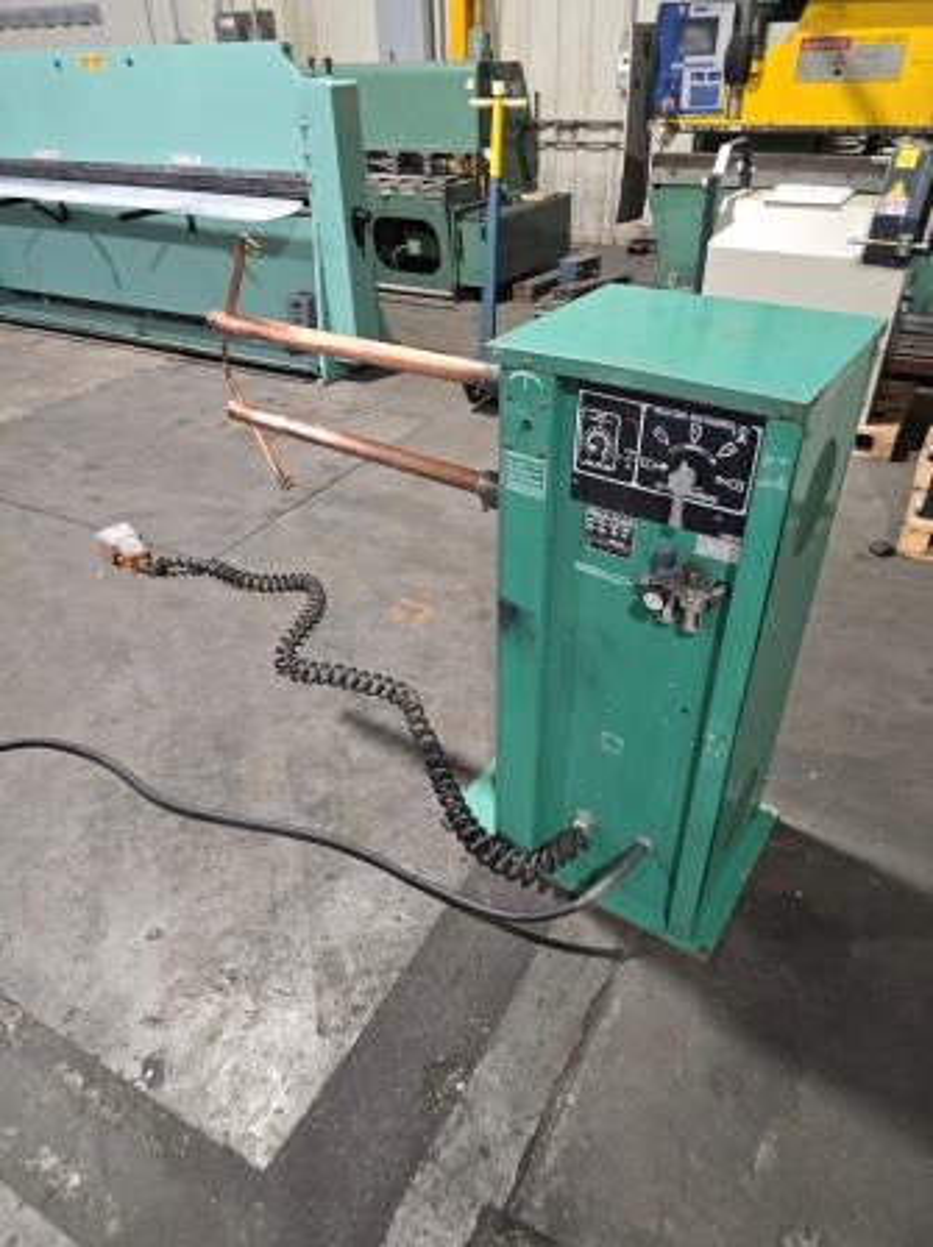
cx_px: 466
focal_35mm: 23
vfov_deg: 74.0
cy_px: 624
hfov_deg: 58.8
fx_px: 828
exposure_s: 1/15
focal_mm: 6.3
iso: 200
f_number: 1.7
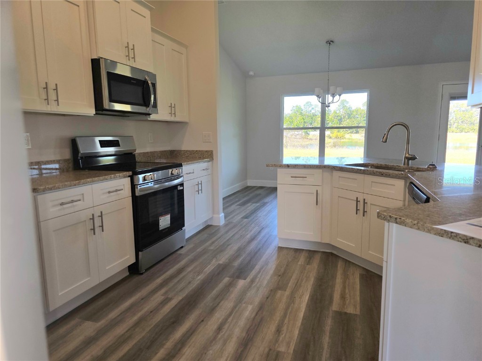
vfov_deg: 58.9
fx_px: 320
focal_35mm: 23
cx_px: 241
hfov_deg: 73.9
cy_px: 180
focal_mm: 6.3
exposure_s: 1/120
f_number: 1.7
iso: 12
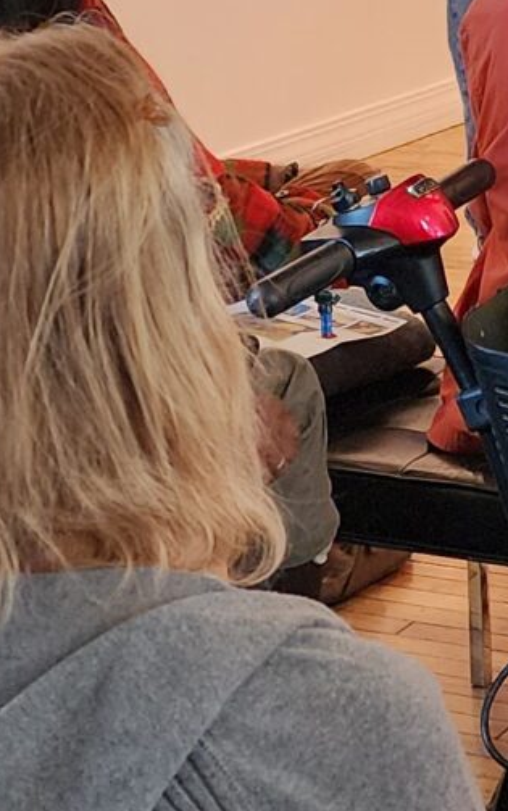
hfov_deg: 10.3
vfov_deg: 16.6
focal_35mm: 124
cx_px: 729
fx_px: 2743
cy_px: 116
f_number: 1.8
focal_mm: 6.4
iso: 640
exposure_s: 1/120
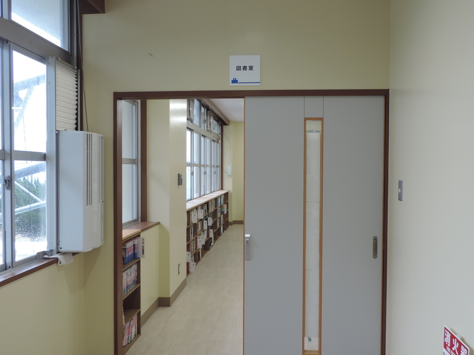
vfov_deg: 42.9
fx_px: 452
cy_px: 178
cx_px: 237
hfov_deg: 55.4
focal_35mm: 33
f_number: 3.2
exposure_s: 1/50
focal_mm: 5.8
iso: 140
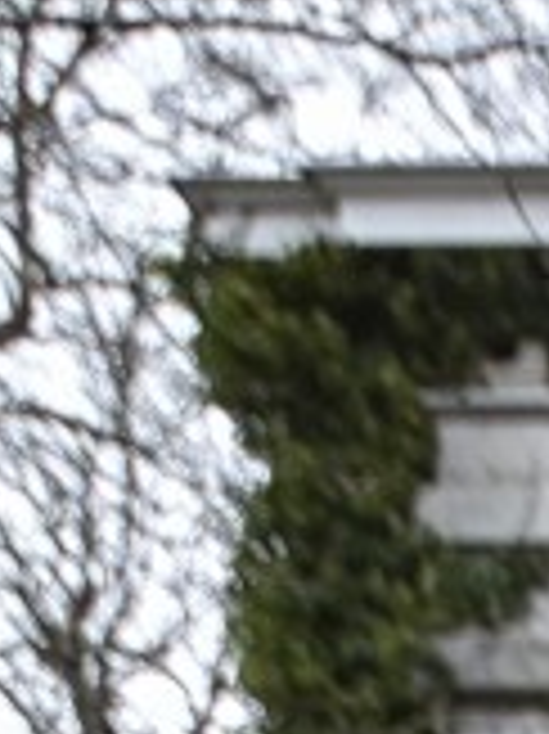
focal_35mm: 158
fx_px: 3341
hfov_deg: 7.5
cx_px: 1971
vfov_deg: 9.5
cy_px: 2279
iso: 200
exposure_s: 1/100
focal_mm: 11
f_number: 5
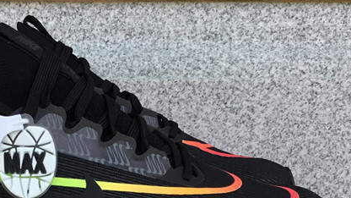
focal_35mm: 73
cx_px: 81
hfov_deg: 28.5
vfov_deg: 15.7
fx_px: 679
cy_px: 260
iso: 25
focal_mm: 3.3
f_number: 2.4
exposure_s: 1/125
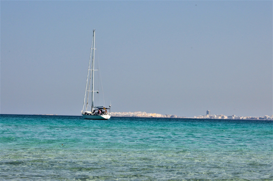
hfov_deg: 15.2
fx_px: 1023
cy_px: 90
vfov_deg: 10.1
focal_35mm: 135
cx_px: 136
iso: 400
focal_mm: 90
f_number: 22
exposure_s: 1/250
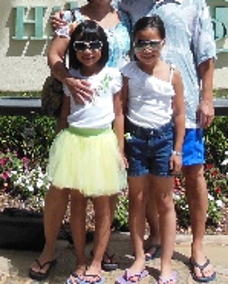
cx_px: 122
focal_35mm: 84
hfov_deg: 18.3
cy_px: -67
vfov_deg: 21.0
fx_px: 708
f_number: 3.5
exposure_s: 1/1250
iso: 125
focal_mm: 4.5
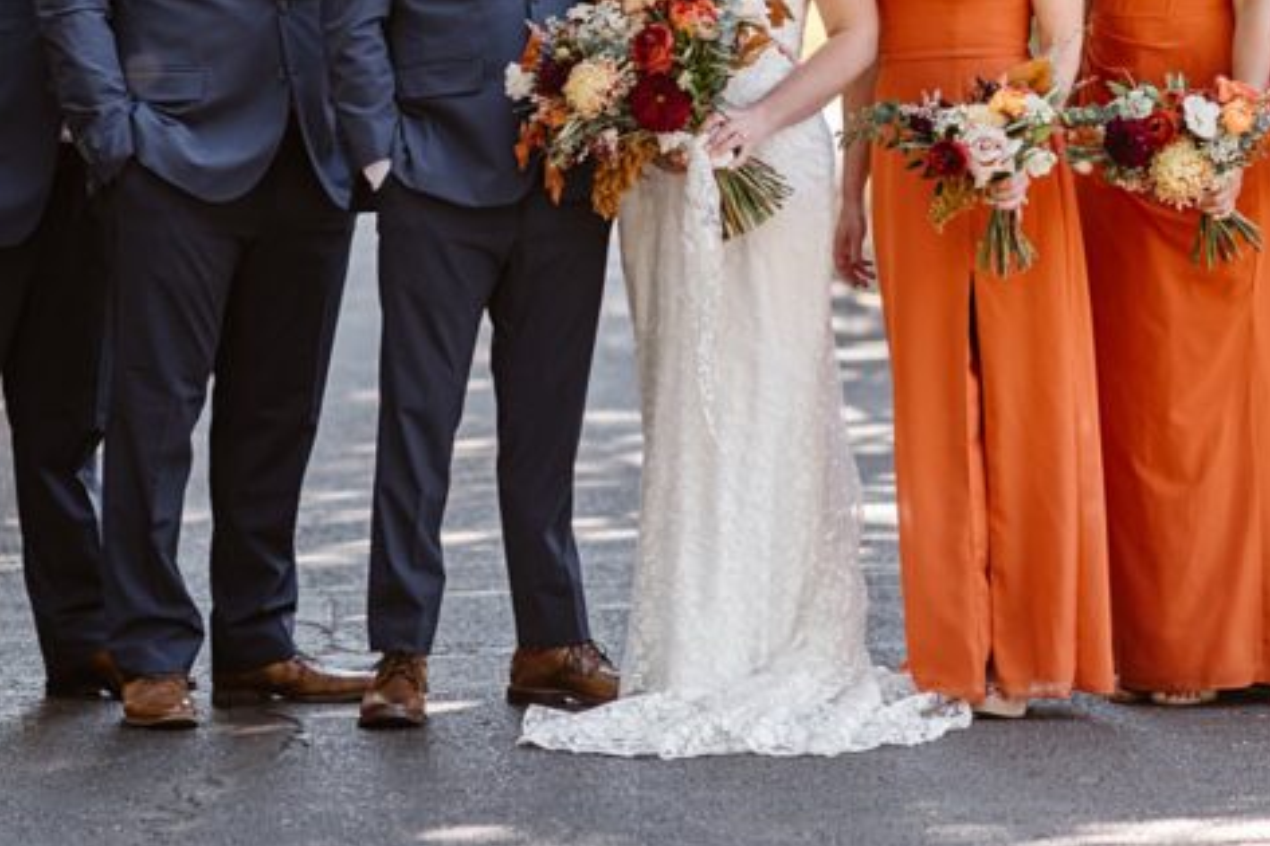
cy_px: -36
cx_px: 599
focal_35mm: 184
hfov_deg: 11.2
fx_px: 6488
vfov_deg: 7.4
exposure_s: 1/500
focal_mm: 85
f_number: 2.2
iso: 200
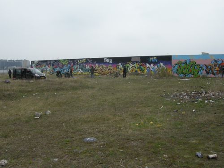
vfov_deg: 40.7
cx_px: 112
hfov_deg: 52.6
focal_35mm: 35
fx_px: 226
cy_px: 84
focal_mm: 7.5
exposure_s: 1/274
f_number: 4.8
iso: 64
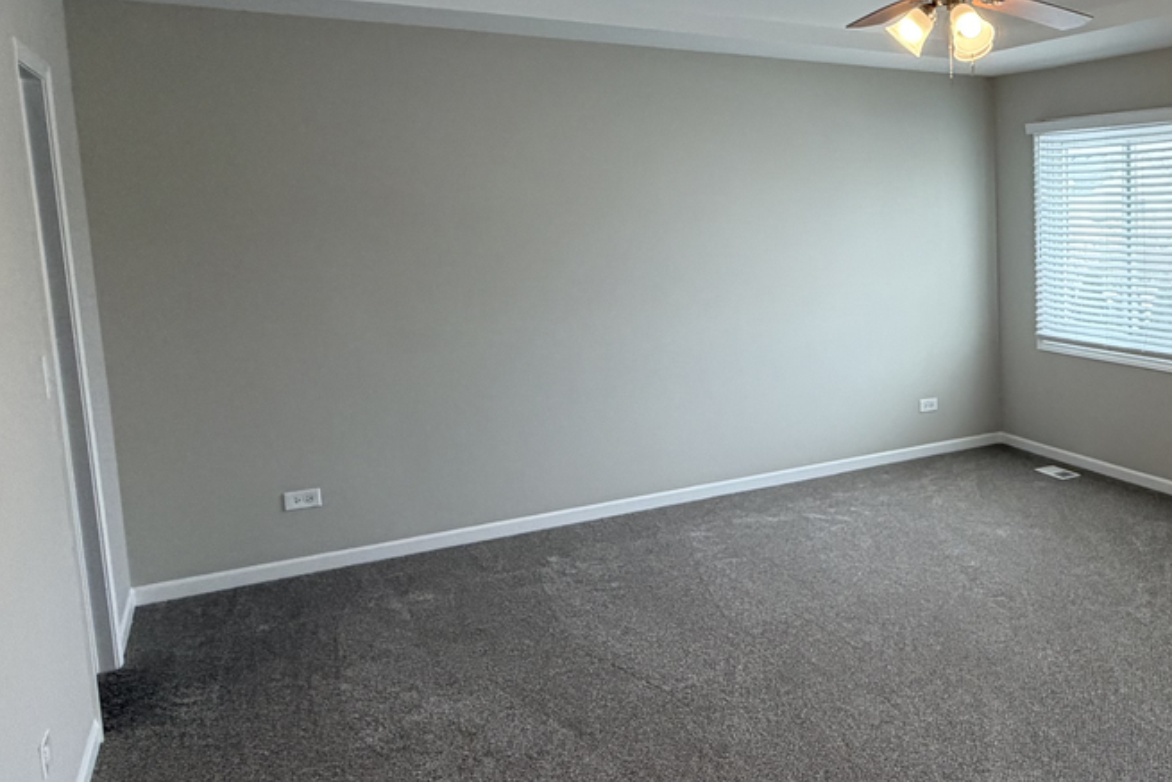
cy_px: 324
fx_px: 1042
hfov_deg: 48.8
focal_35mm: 32
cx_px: 1158
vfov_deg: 41.0
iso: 125
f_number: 2.2
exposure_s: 1/120
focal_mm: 2.22
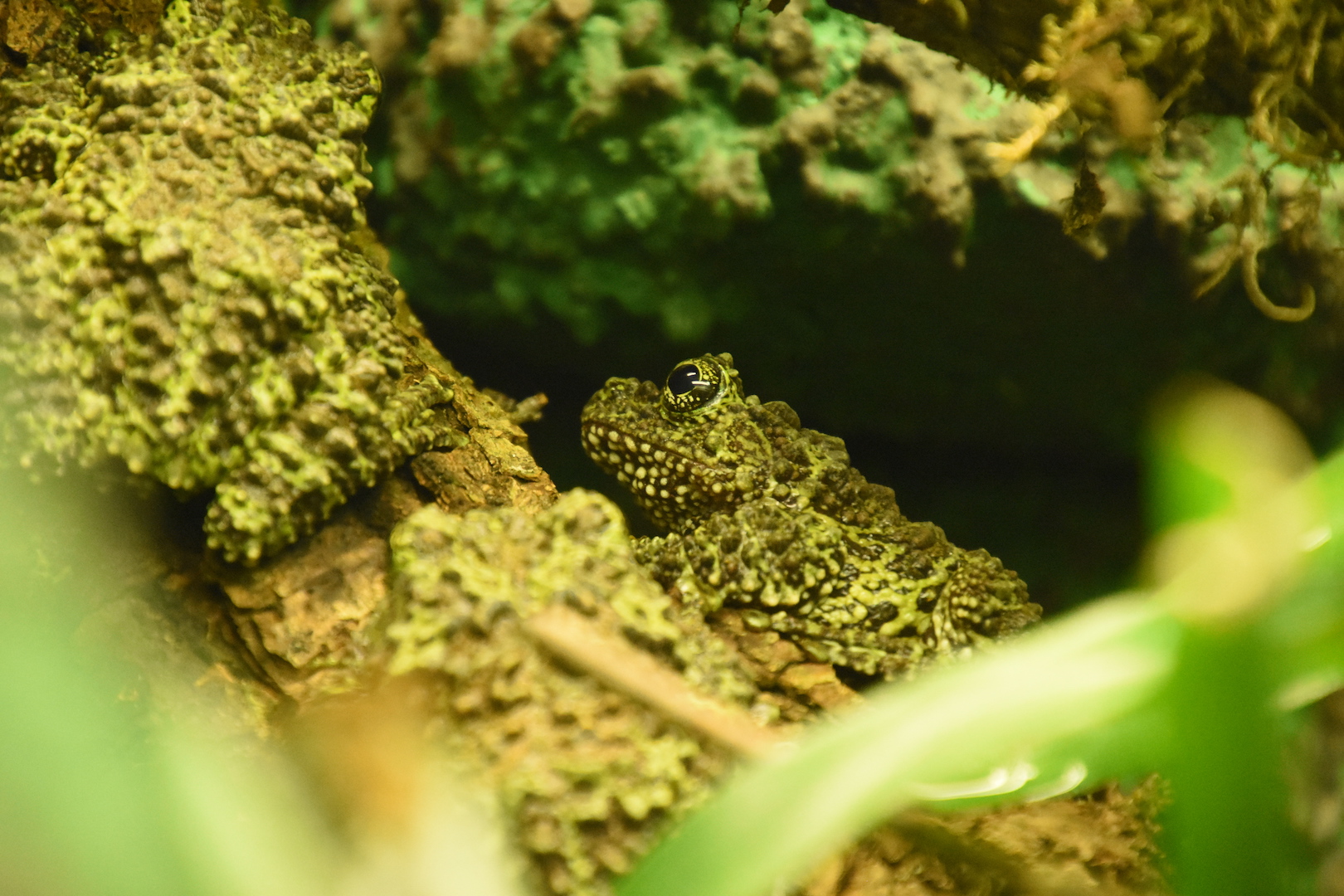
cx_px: 672
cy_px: 448
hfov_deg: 4.6
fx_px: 16799
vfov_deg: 3.1
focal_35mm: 450
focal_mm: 300
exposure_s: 1/200
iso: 6400
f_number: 6.3
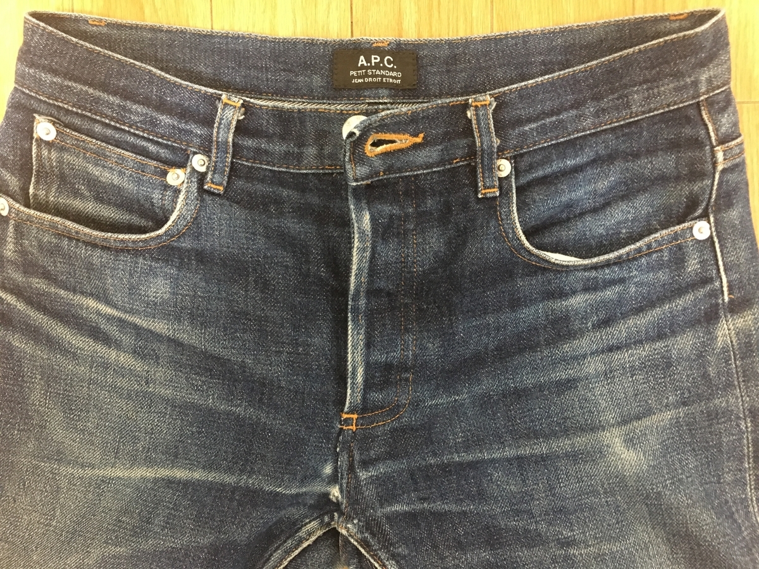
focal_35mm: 29
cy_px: 284
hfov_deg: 61.7
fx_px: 636
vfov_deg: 48.2
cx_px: 380
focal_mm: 4.15
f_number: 2.2
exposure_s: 1/15
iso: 400
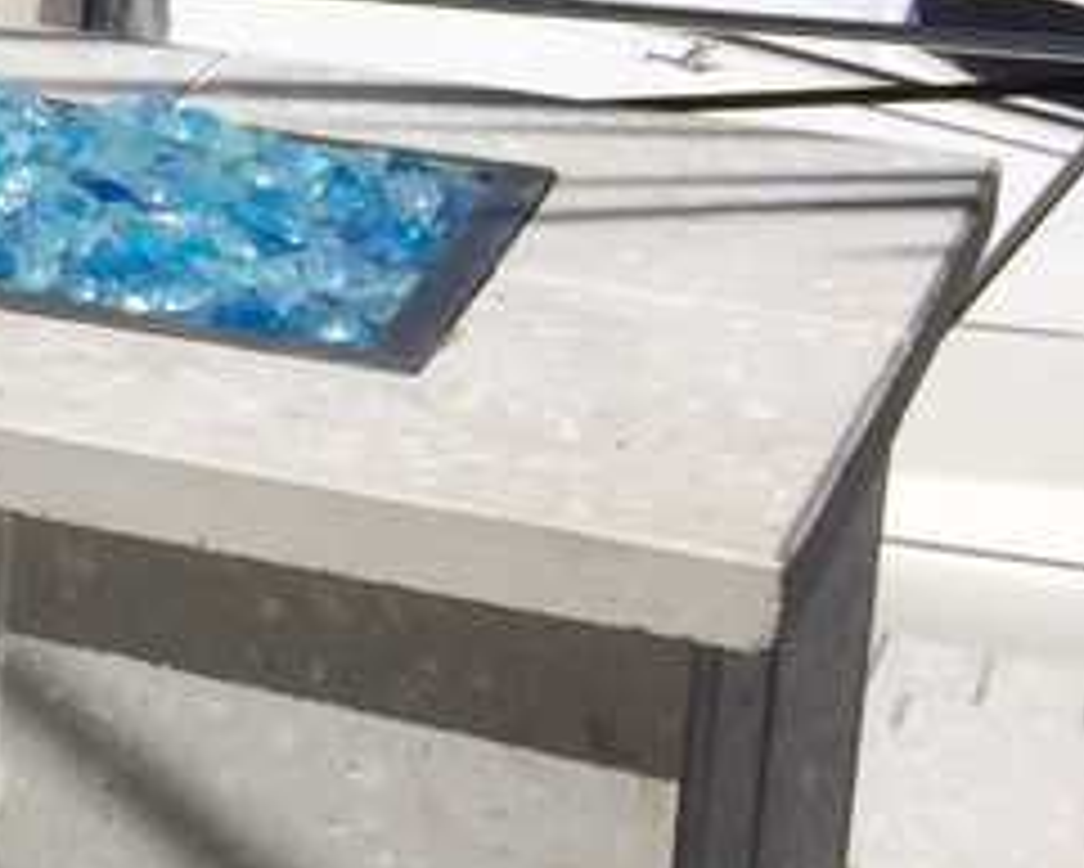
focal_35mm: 162
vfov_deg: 9.4
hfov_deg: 9.9
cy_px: -283
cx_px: -1783
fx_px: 5199
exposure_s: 1/5128
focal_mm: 4.12
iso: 40
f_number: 2.2
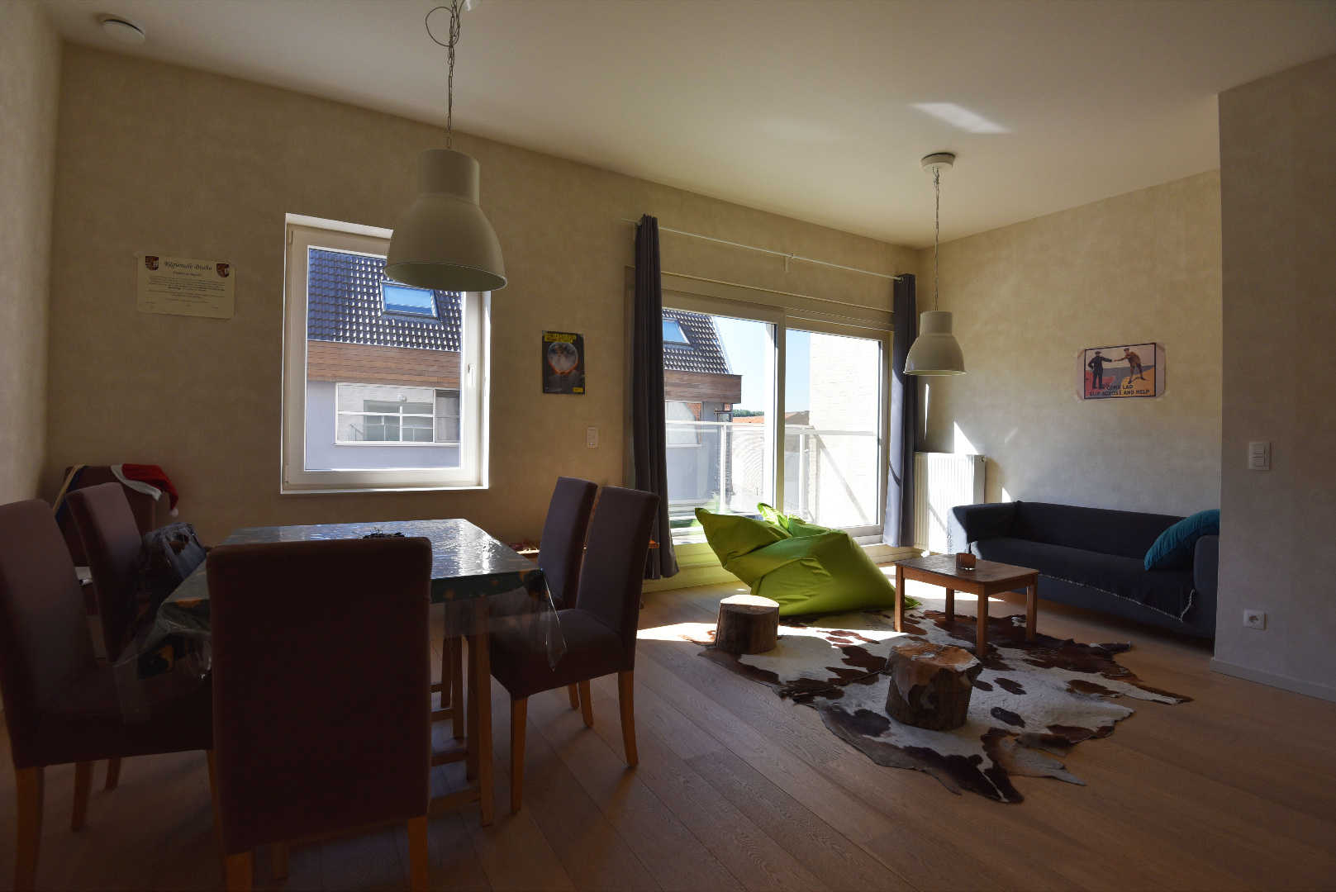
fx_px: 594
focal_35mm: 16
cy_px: 446
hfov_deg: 96.7
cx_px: 668
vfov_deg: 73.8
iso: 280
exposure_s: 1/250
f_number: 8
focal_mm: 16
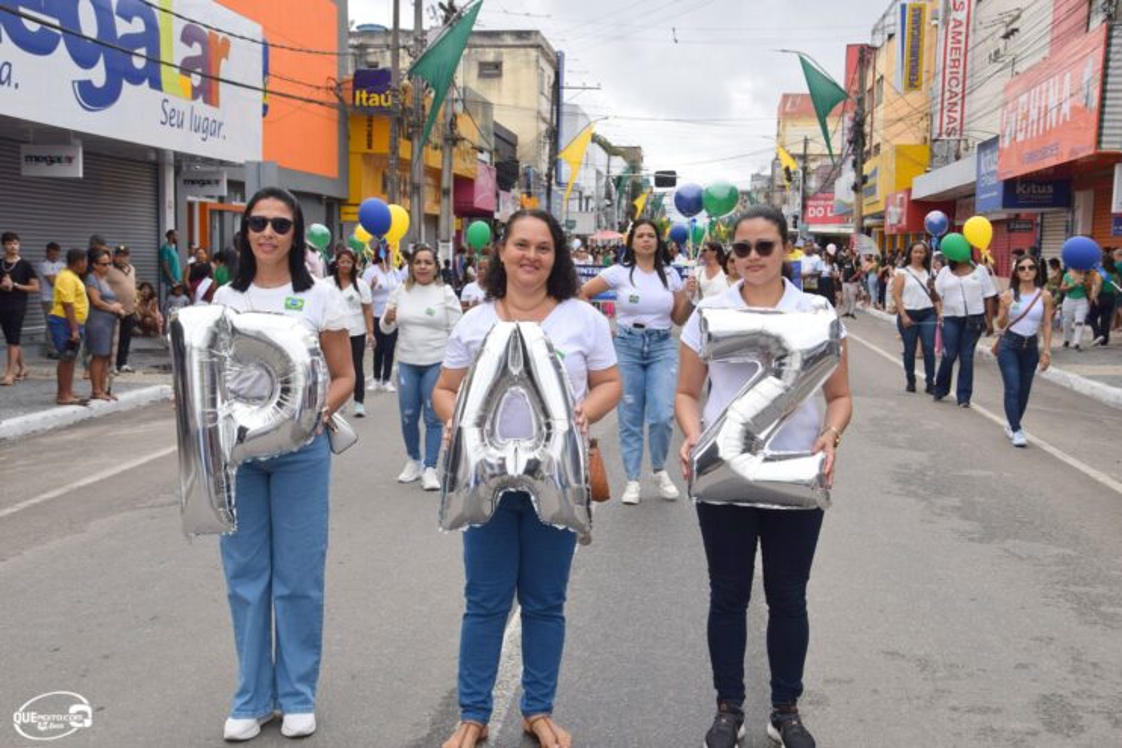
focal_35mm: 42
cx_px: 561
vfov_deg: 31.9
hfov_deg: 46.4
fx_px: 1309
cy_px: 374
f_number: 9
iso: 200
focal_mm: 28
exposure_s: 1/320
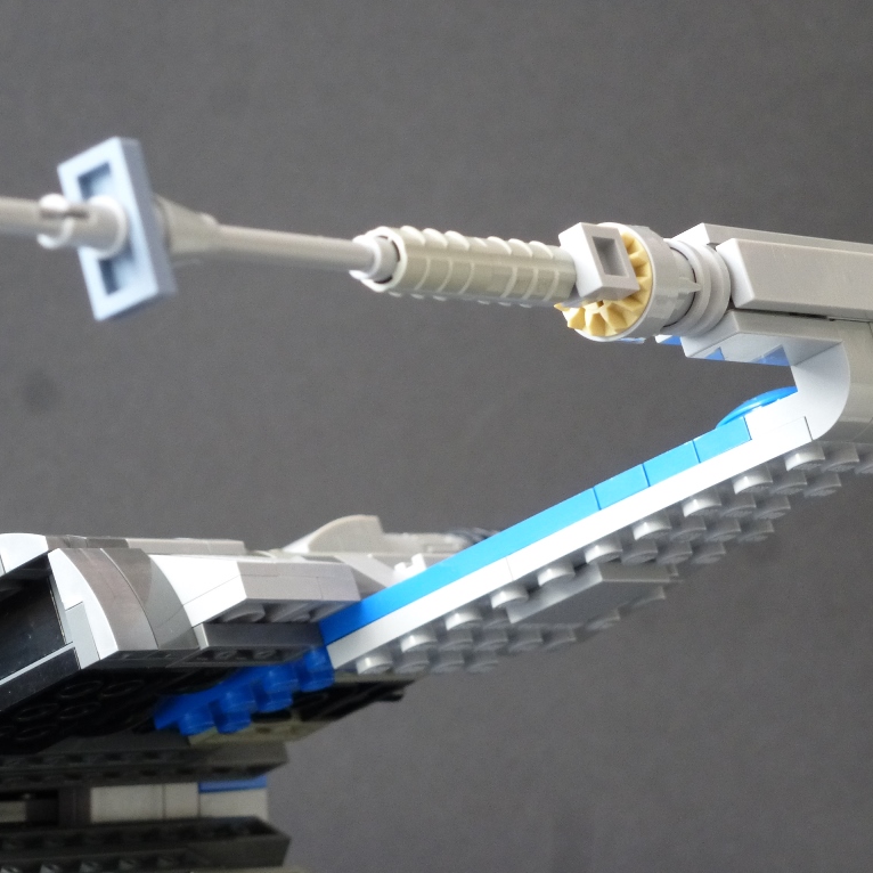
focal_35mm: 143
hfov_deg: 12.2
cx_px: 413
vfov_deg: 12.2
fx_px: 4080
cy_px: 436
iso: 400
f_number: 5.1
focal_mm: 21.7
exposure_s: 1/6
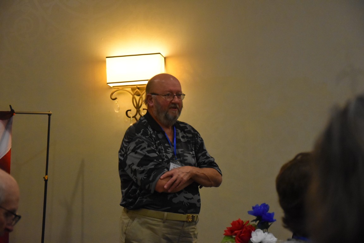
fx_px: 1001
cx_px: 182
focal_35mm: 99
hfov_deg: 20.6
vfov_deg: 13.8
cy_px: 122
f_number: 5.3
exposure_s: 1/125
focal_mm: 66
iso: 4000
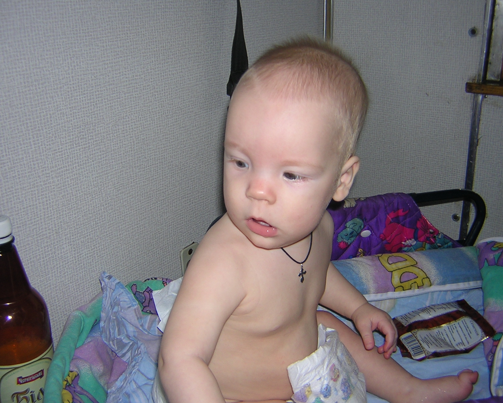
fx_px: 566
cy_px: 203
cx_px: 262
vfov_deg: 39.2
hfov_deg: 47.9
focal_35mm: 38
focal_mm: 4.7
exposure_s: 1/60.1
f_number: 2.6
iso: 100
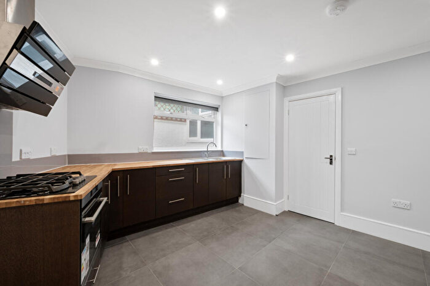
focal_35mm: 14
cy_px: 143
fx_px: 167
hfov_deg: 104.3
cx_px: 215
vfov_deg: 81.2
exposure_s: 2
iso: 200
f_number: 16
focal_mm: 14
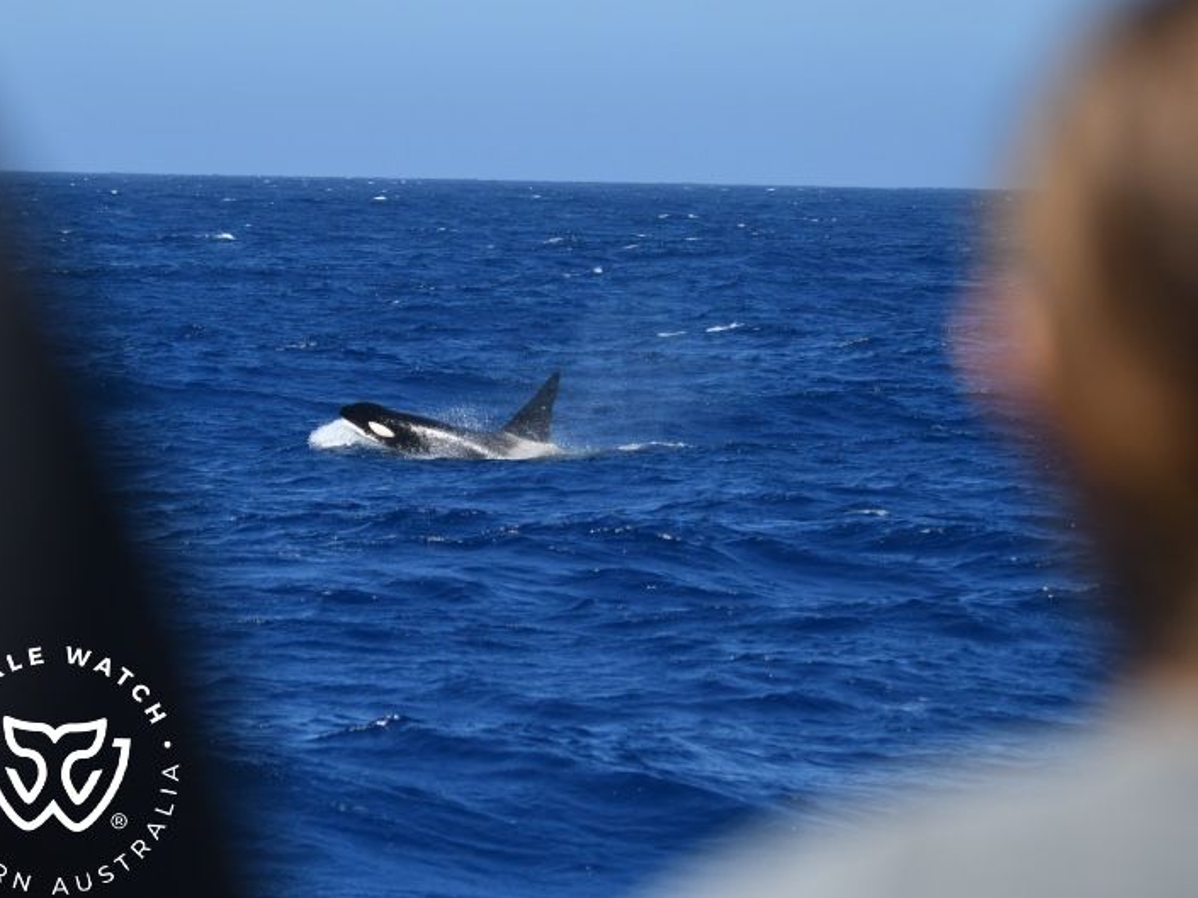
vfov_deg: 7.8
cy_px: 450
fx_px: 6607
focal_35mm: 191
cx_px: 600
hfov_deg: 10.4
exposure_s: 1/8000
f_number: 5.3
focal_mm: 175
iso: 900
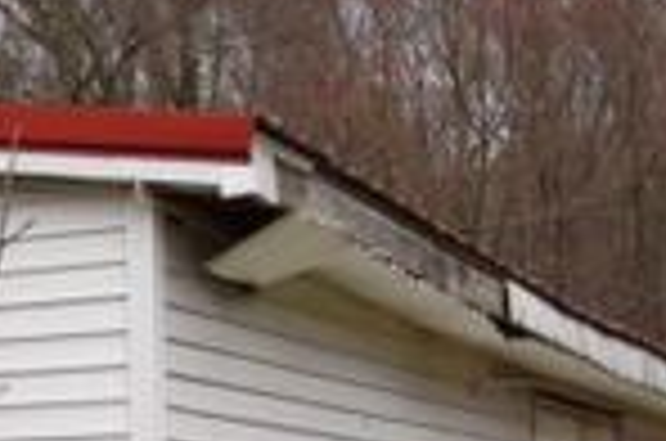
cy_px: 450
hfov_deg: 16.9
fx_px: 2122
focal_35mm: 115
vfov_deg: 11.7
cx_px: -171
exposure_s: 1/200
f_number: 10
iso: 100
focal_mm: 13
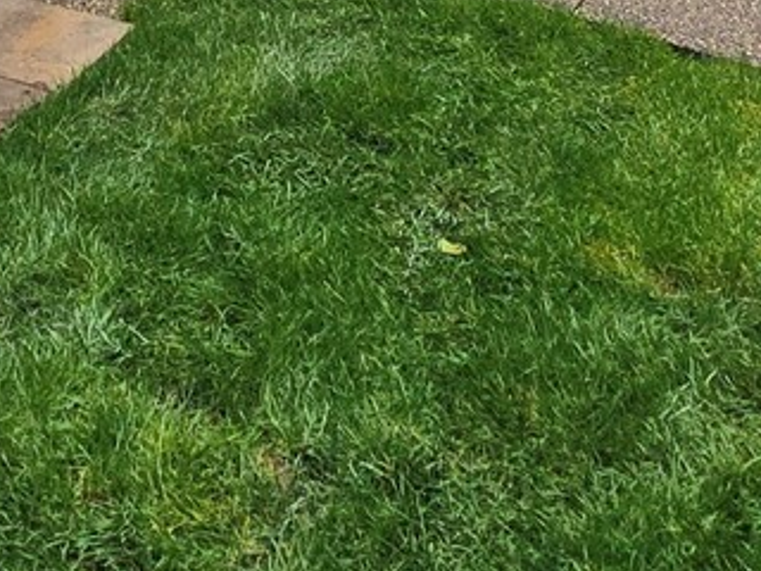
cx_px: 40
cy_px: -723
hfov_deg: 28.4
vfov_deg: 15.3
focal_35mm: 65
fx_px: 1429
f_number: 2.2
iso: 50
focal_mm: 2.2
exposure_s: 1/443
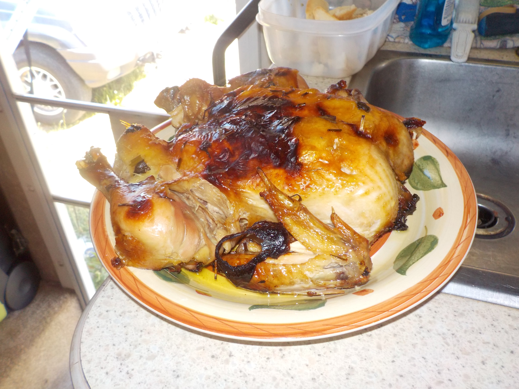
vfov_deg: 46.8
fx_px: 450
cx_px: 260
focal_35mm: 30
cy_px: 194
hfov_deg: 60.0
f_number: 3.3
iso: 200
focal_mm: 4.1
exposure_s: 1/30
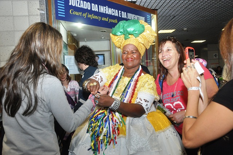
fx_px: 388
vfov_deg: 22.6
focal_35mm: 60
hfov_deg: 33.4
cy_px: 78
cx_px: 116
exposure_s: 1/60
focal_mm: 40
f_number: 6.3
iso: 1000
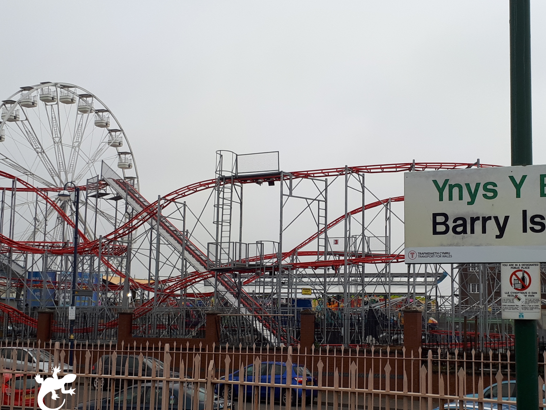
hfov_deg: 54.9
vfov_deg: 43.0
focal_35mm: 33
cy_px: 205
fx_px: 521
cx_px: 332
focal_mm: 3.6
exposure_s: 1/521
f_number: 1.9
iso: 40
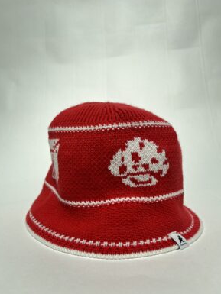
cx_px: 112
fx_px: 230
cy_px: 146
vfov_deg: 65.3
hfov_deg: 51.4
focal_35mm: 27
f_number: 1.6
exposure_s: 1/181
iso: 50
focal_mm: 5.1
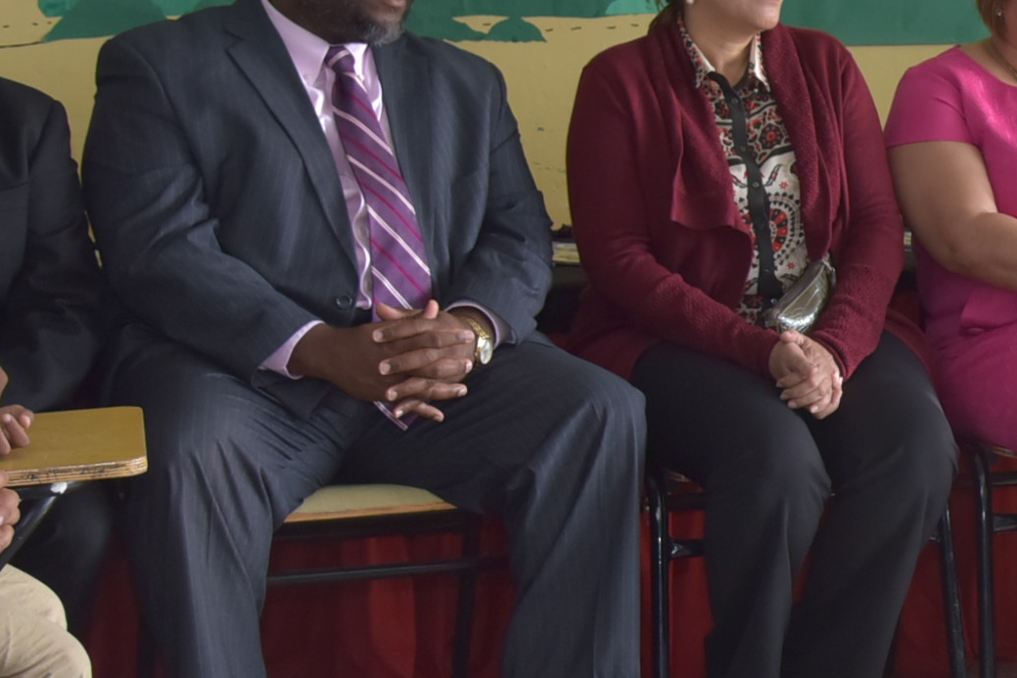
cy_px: 238
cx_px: 1551
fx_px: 3503
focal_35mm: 124
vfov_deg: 11.1
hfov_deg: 15.2
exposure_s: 1/100
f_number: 5.6
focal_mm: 35
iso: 500
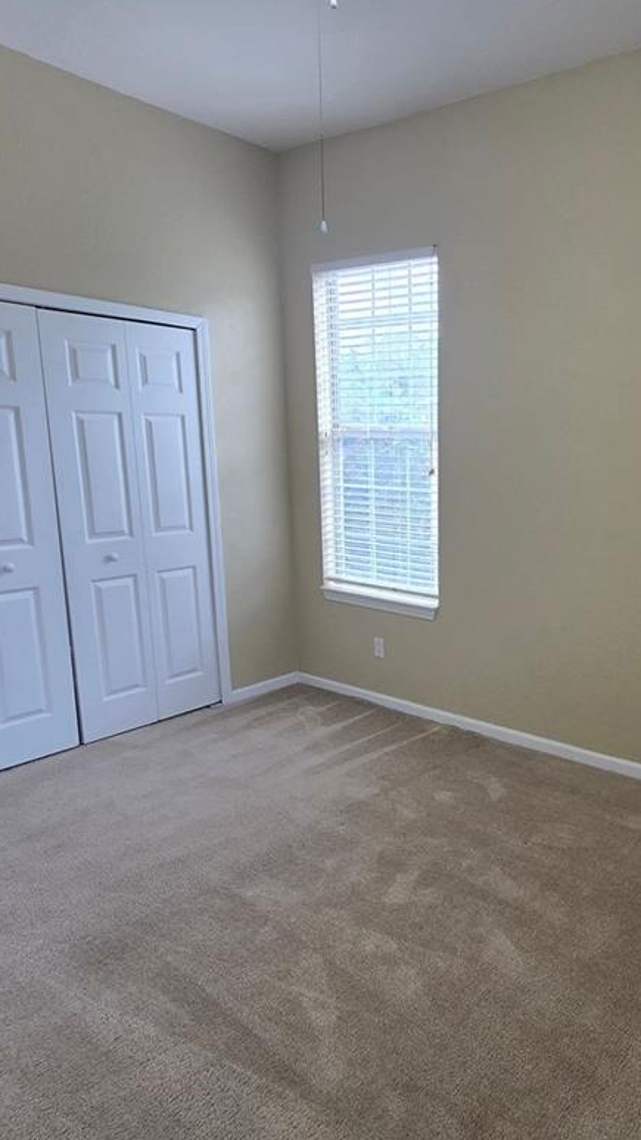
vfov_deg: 81.2
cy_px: 587
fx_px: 665
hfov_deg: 48.5
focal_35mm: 22
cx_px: 516
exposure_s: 1/120
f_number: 2.2
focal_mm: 2.2
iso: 80
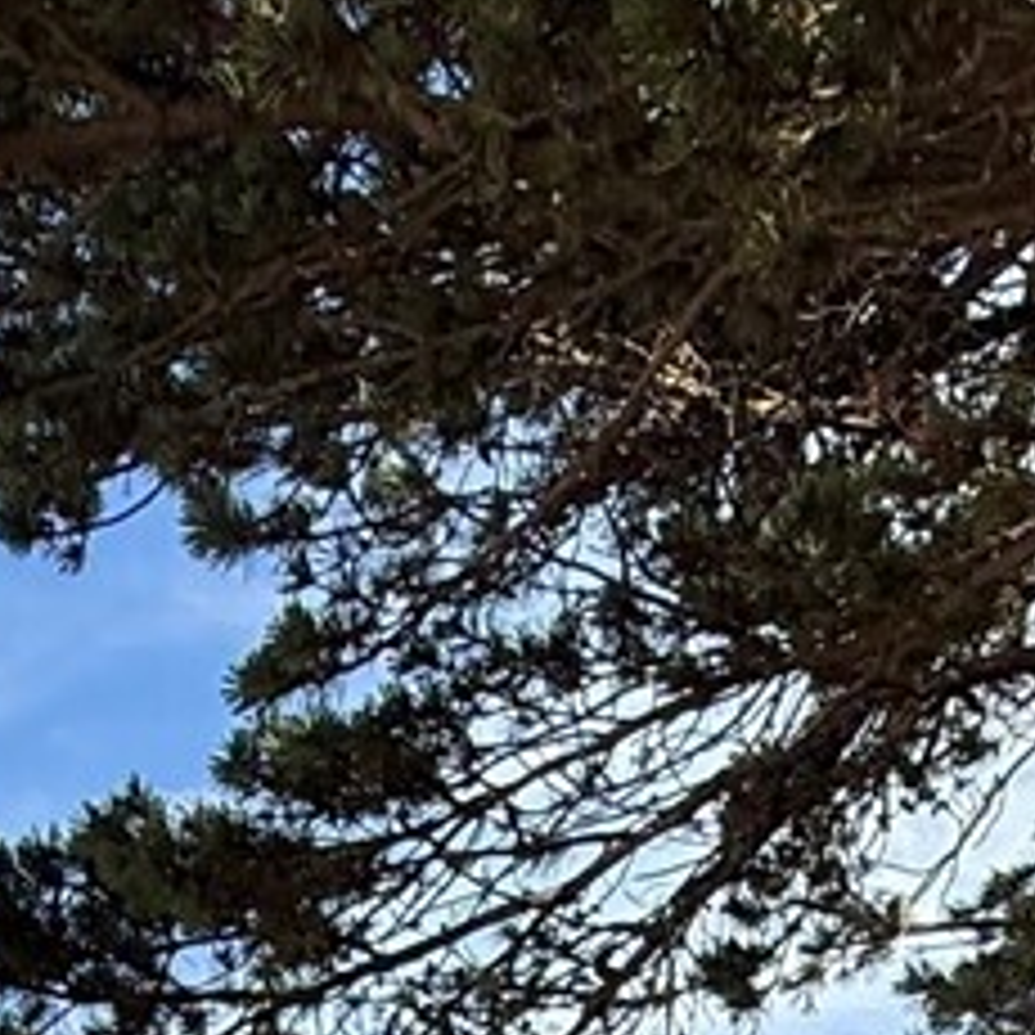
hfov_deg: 20.1
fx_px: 2909
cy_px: 2277
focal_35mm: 86
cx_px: 292
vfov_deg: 14.9
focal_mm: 2.22
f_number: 2.2
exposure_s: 1/559
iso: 64
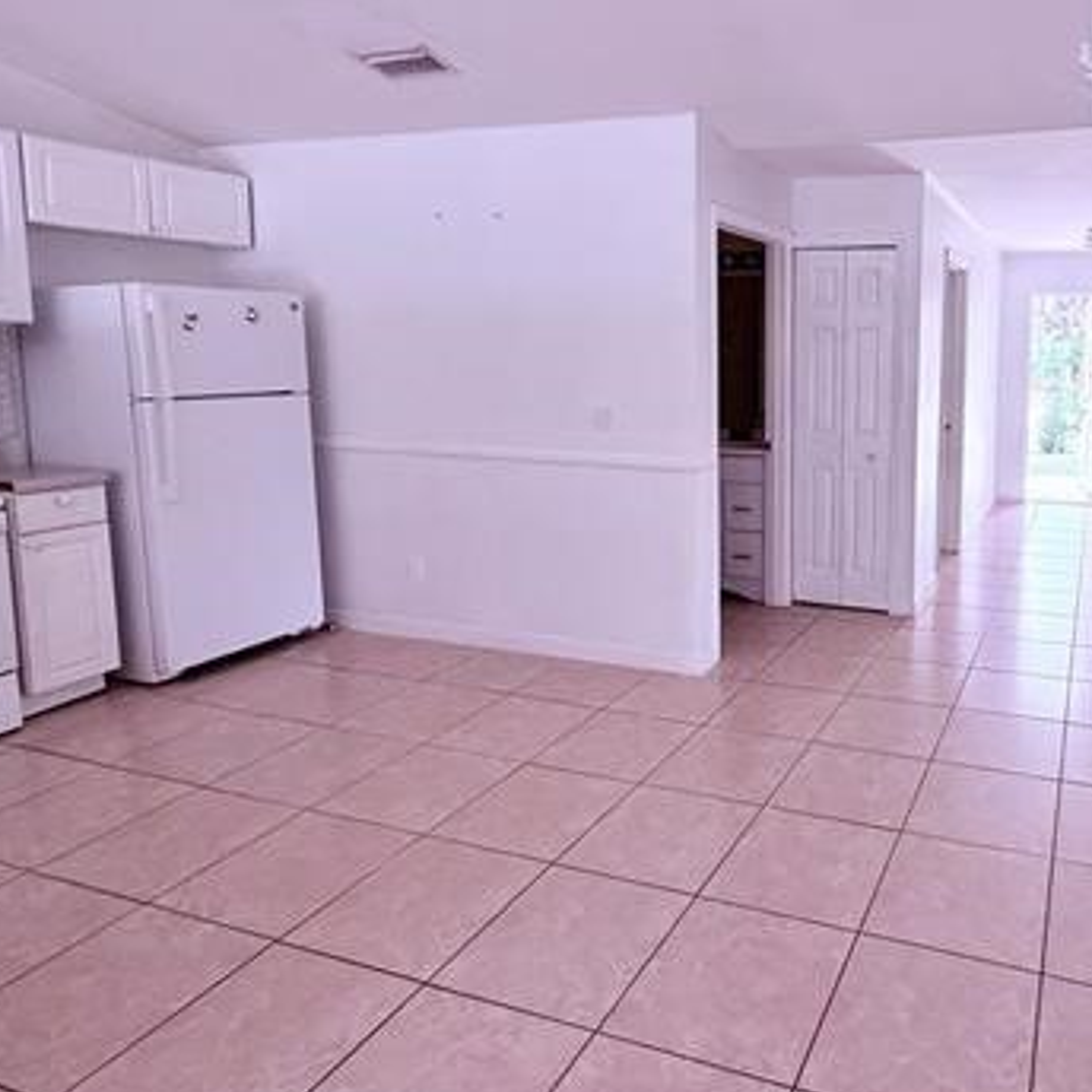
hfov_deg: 62.0
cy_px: 429
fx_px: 821
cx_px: 863
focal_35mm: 23
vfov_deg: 66.5
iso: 80
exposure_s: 1/99
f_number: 2.2
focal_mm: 2.22
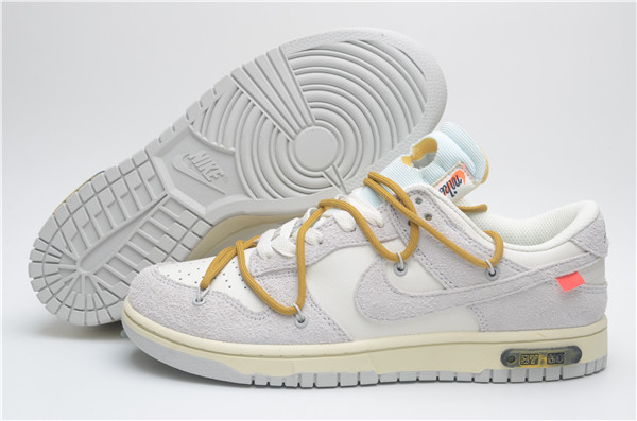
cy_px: 210
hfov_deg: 33.5
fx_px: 1059
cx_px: 318
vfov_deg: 22.5
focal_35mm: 60
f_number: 8
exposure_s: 1/125
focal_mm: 40
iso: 100
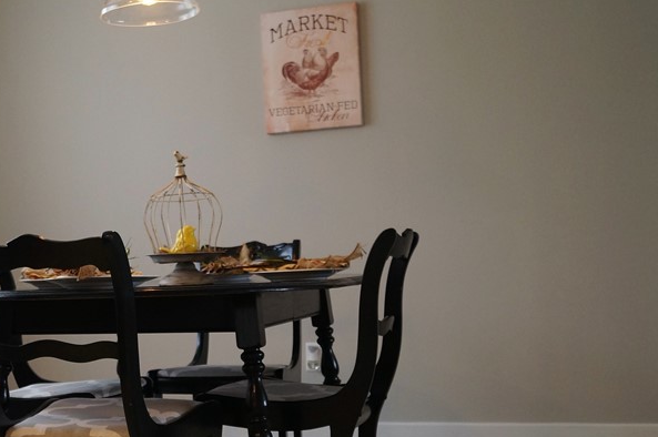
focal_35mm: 55
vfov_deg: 24.4
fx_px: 1004
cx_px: 125
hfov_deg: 35.1
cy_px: 311
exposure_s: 1/60
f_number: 4
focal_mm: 20
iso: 500
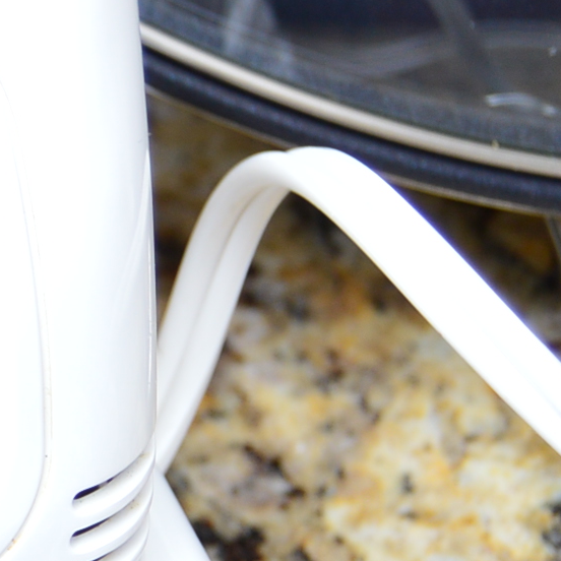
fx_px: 4070
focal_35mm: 222
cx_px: -369
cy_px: 349
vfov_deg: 7.9
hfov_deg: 7.7
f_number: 4.5
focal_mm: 32
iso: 200
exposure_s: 1/160
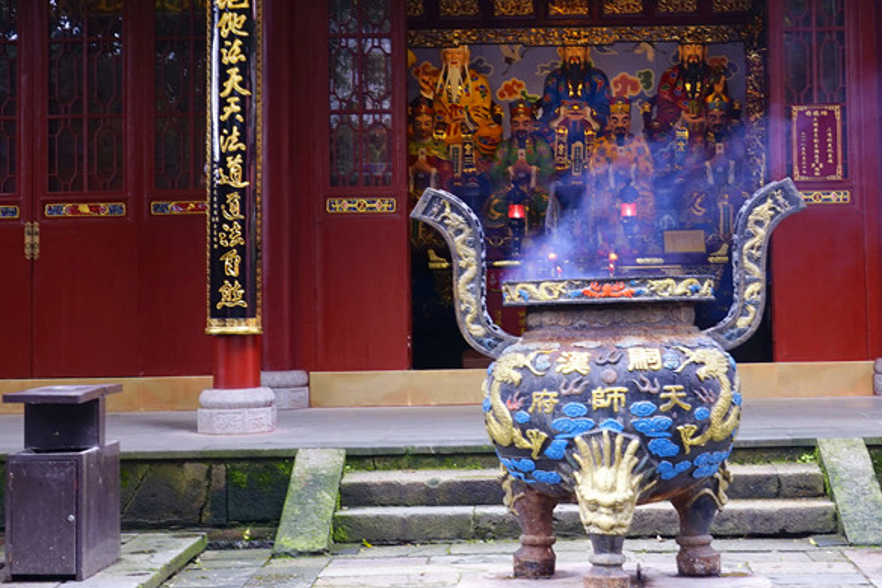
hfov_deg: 27.2
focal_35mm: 74
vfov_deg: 18.3
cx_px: 591
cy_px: 144
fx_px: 1812
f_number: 8
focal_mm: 36
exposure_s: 1/20
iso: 400
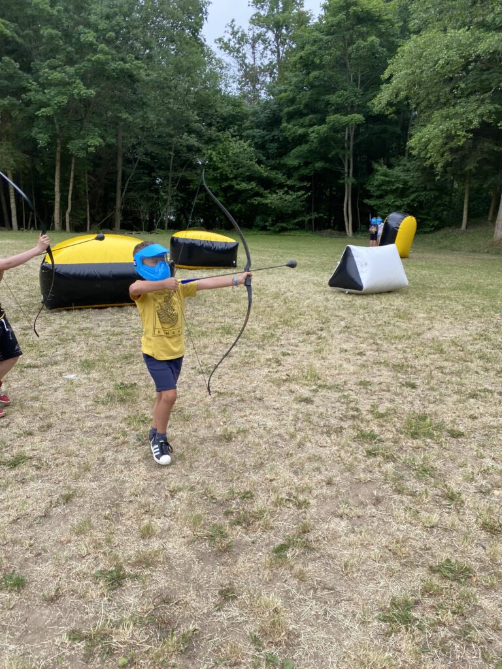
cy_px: 334
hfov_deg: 53.1
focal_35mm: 26
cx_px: 251
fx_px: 503
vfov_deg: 67.3
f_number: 1.8
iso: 32
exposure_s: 1/456
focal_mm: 4.25
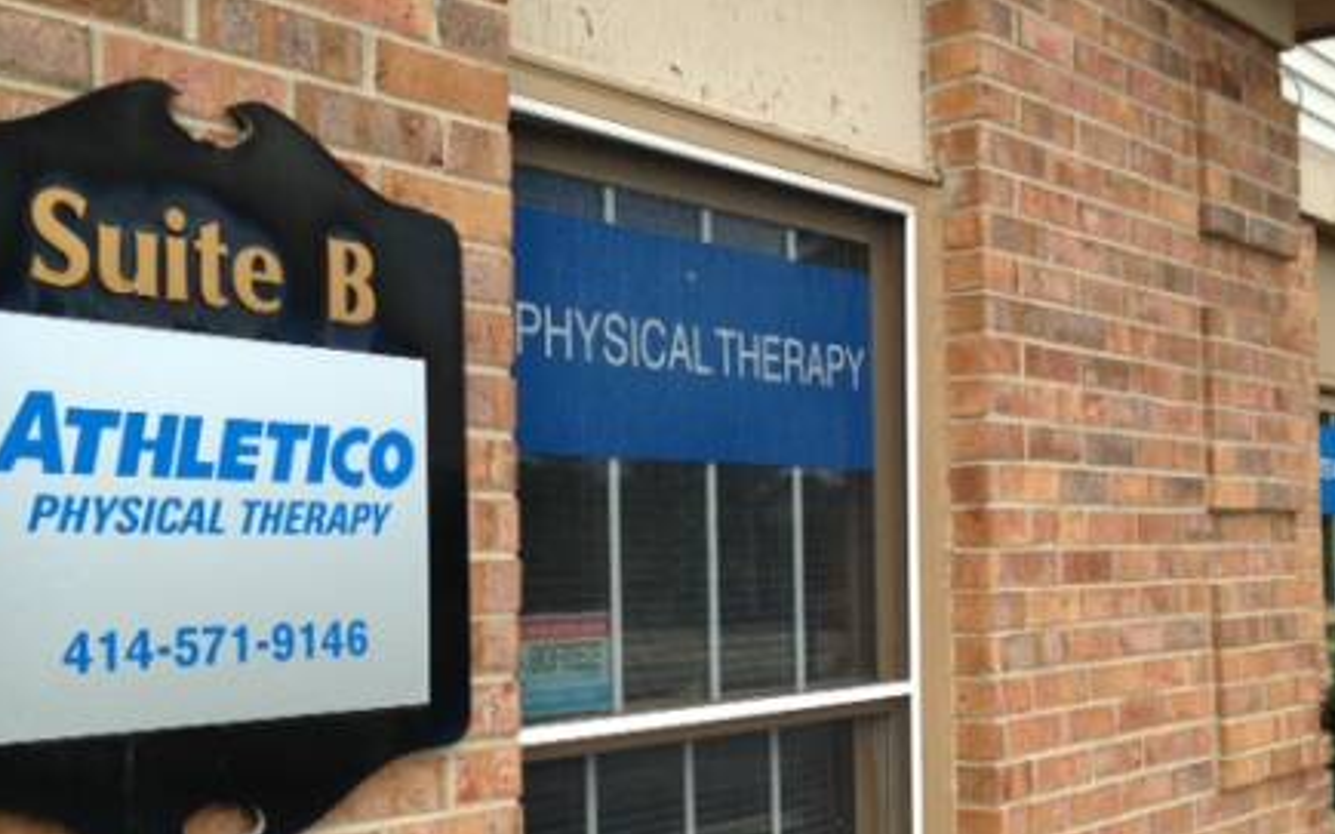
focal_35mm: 49
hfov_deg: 41.0
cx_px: 729
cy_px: 526
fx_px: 1782
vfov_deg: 26.2
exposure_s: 1/847
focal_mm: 4.12
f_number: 2.4
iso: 50
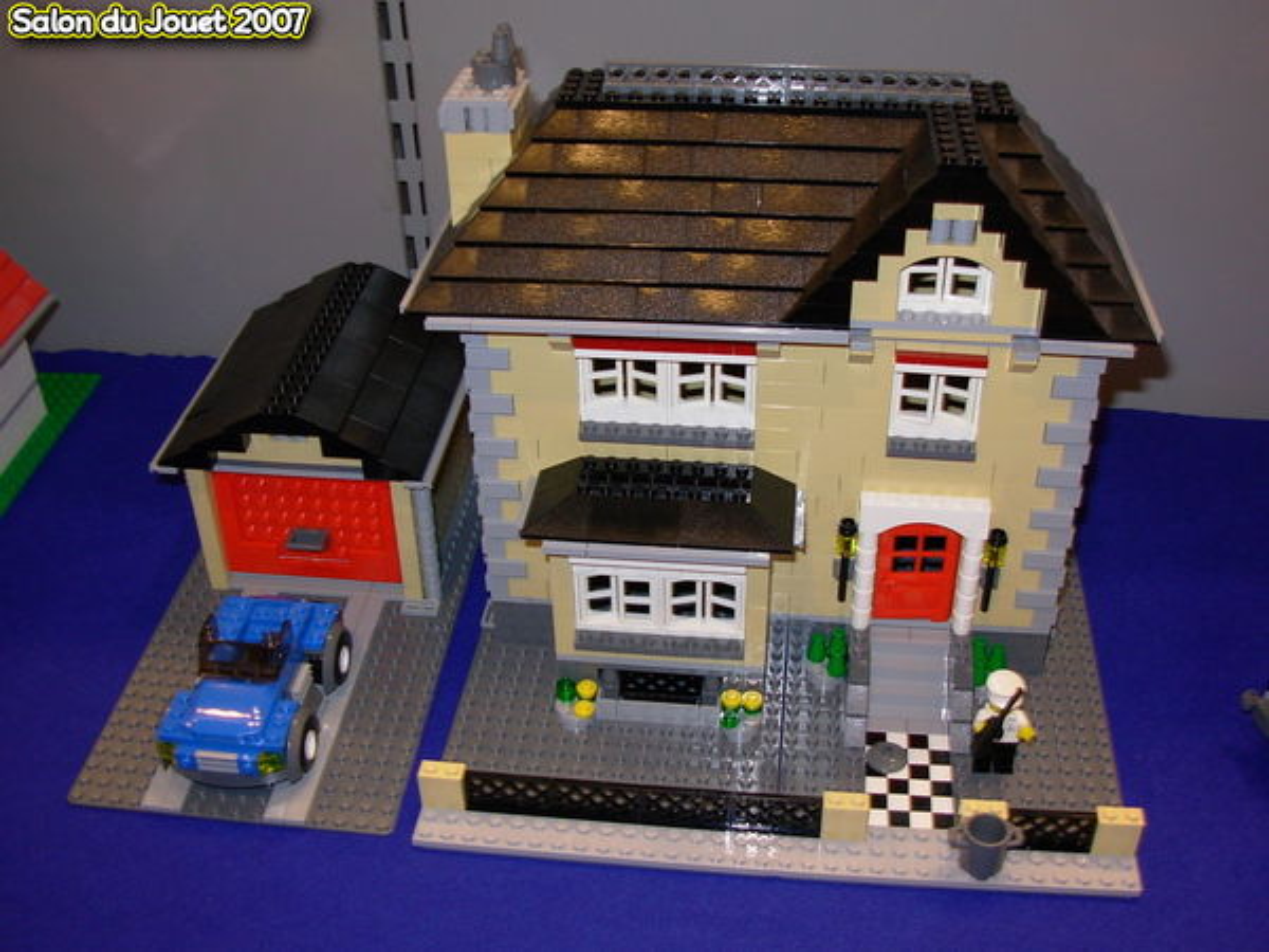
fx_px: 1393
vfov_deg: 37.7
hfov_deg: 49.0
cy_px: 476
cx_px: 634
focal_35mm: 38
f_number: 2.9
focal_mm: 6.3
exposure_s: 1/32
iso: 50
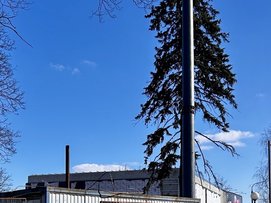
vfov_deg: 24.0
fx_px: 462
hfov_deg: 32.5
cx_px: 102
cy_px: 190
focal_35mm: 59
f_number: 1.5
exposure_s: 1/3571
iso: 50
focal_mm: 5.7
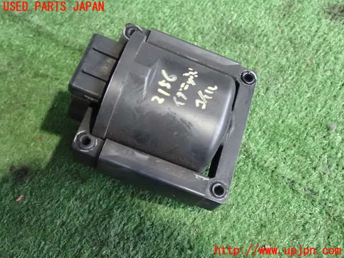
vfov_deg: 35.1
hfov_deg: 45.8
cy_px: 129
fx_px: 407
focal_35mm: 41
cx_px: 172
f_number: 2.8
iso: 1600
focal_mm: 7.31
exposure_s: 1/40
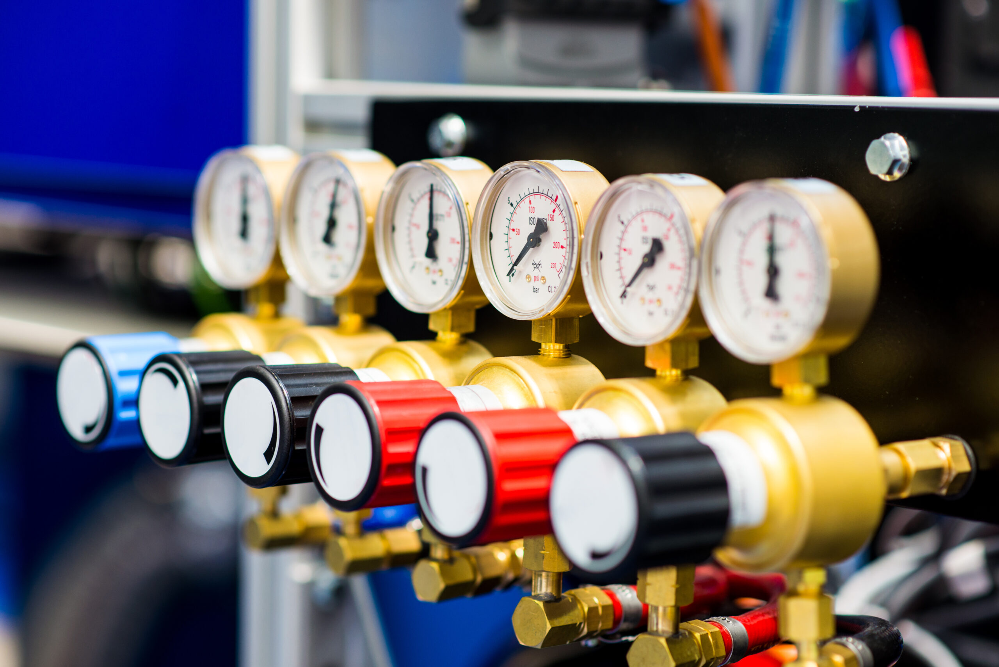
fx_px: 2360
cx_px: 500
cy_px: 334
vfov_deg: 16.1
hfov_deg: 23.9
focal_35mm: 85
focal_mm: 85
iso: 400
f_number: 2.8
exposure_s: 1/200
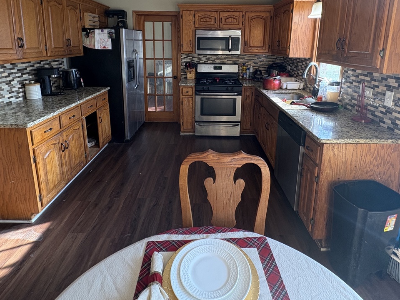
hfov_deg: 79.0
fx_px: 243
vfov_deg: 61.5
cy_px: 95
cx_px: 208
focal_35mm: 21
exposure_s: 1/92
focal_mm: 2.22
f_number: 2.2
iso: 200
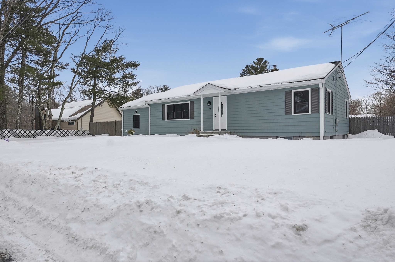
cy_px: 131
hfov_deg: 81.3
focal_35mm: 21
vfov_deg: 59.4
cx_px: 198
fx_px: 230
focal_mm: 14
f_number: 7.1
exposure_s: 1/4000
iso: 800
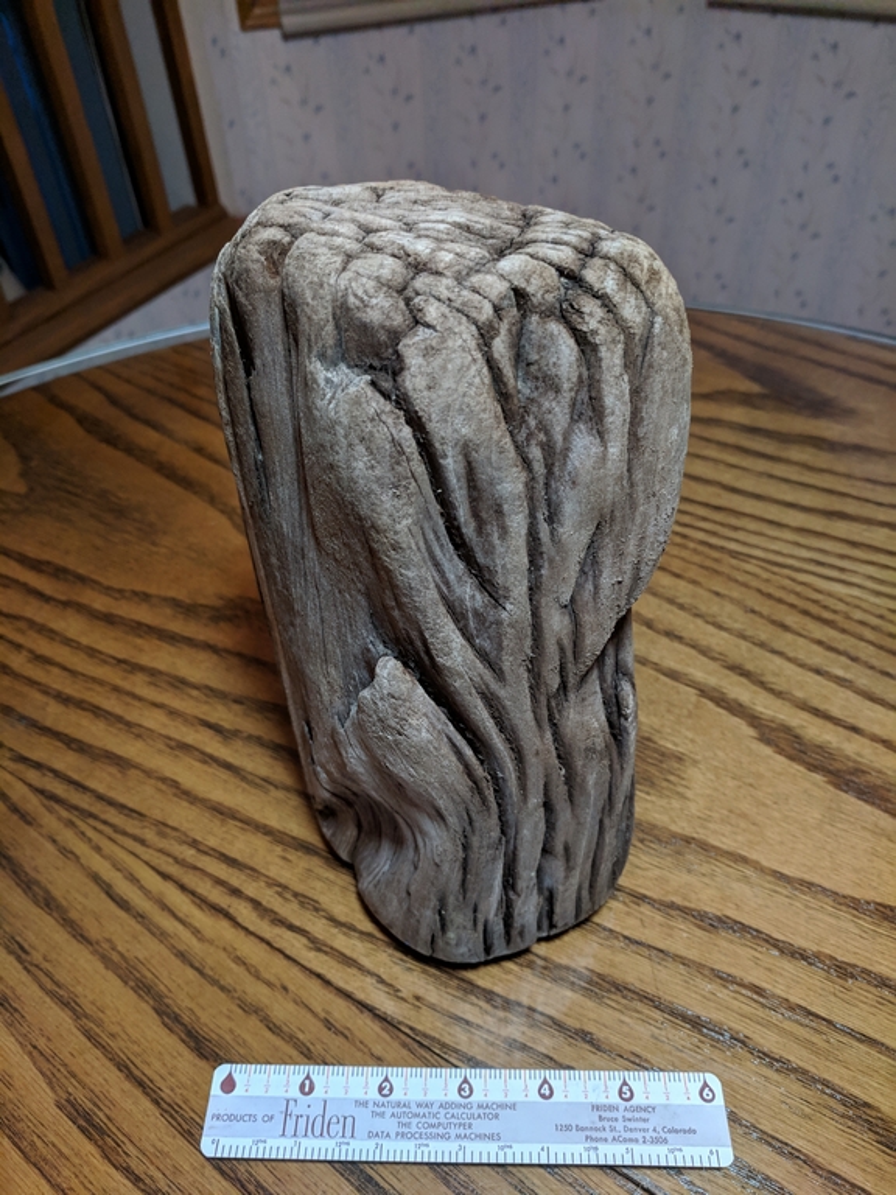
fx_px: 897
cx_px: 448
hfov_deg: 53.1
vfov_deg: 67.3
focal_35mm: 26
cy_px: 598
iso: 490
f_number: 2
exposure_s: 1/60
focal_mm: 4.67
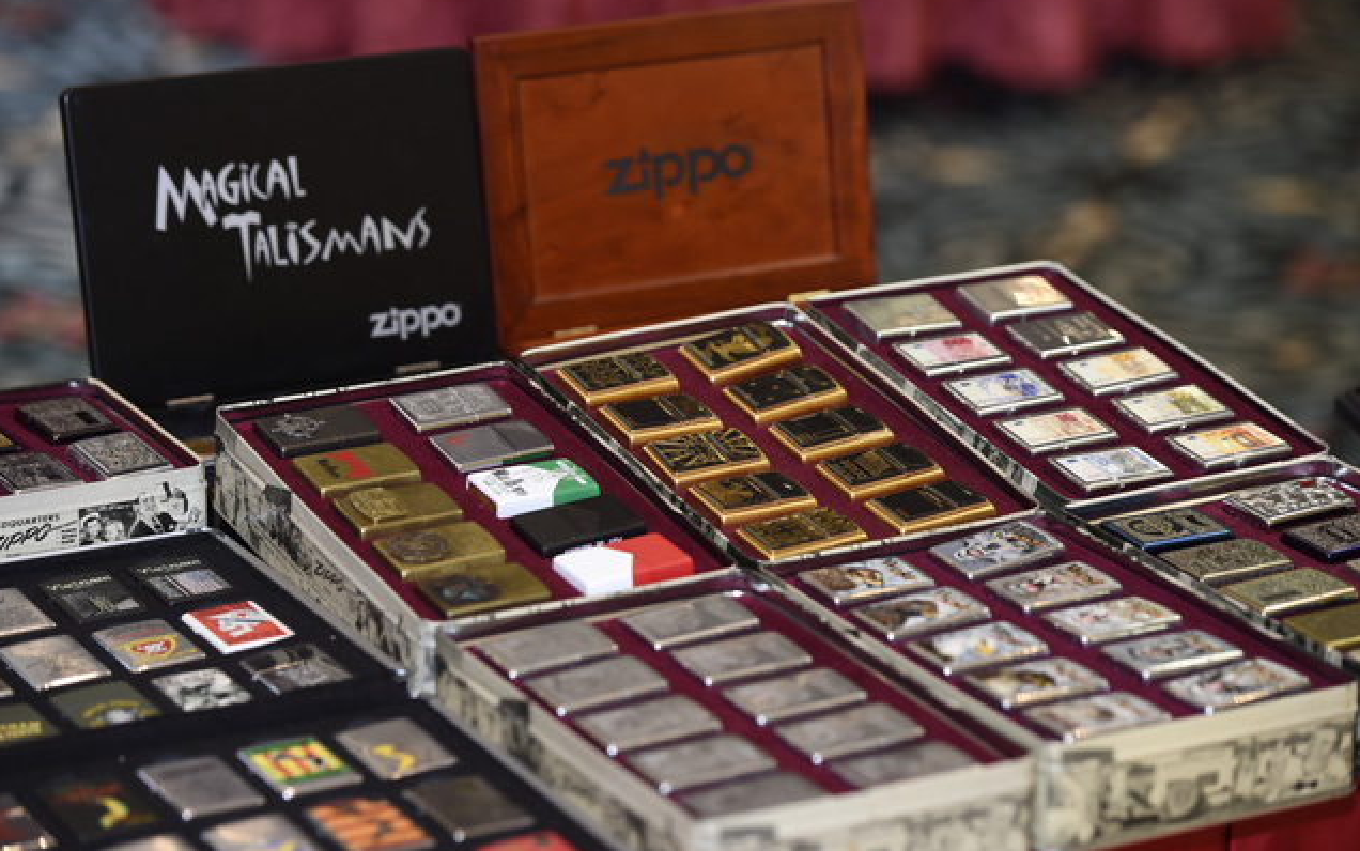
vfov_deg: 10.7
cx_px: 678
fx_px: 4561
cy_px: 440
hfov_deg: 17.0
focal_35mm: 123
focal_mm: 120
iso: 1250
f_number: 4
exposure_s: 1/100
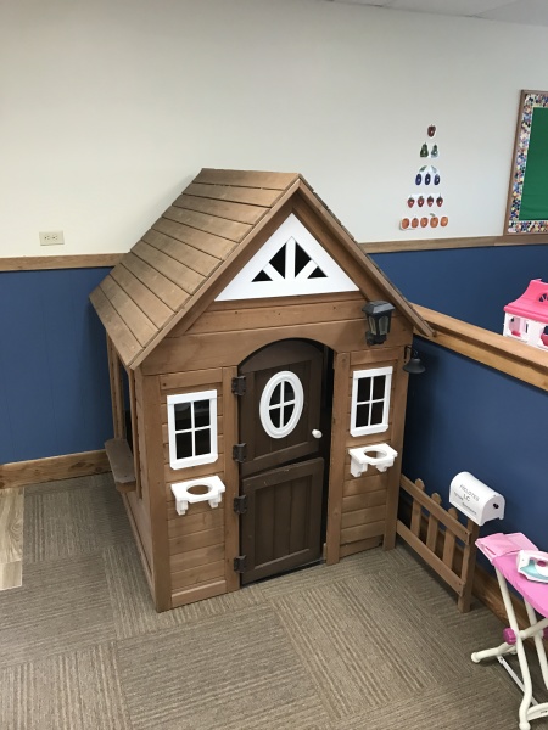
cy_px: 365
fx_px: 591
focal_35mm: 28
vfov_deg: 63.4
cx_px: 274
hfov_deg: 49.7
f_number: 1.8
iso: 32
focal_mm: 3.99
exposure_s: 1/30
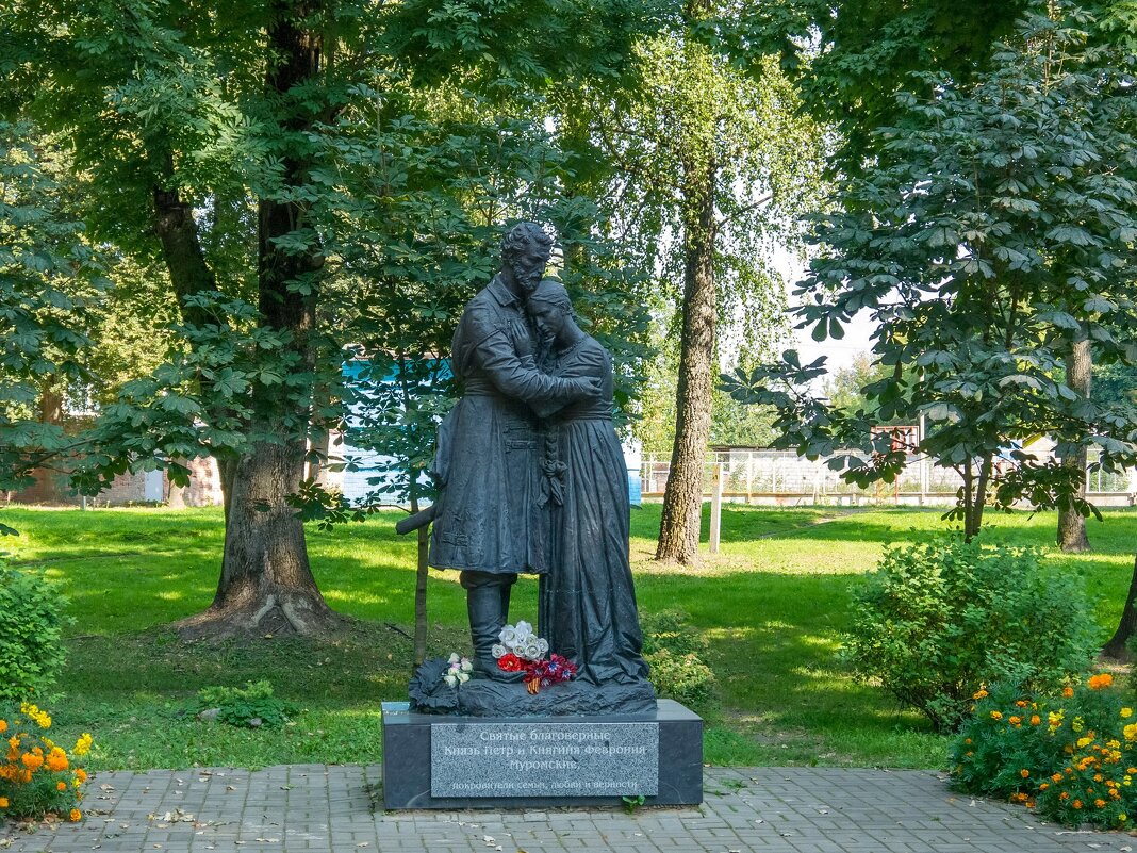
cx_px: 568
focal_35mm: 66
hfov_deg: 29.4
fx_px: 2168
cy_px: 426
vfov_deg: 22.3
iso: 200
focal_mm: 33
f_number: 6.3
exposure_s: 1/160
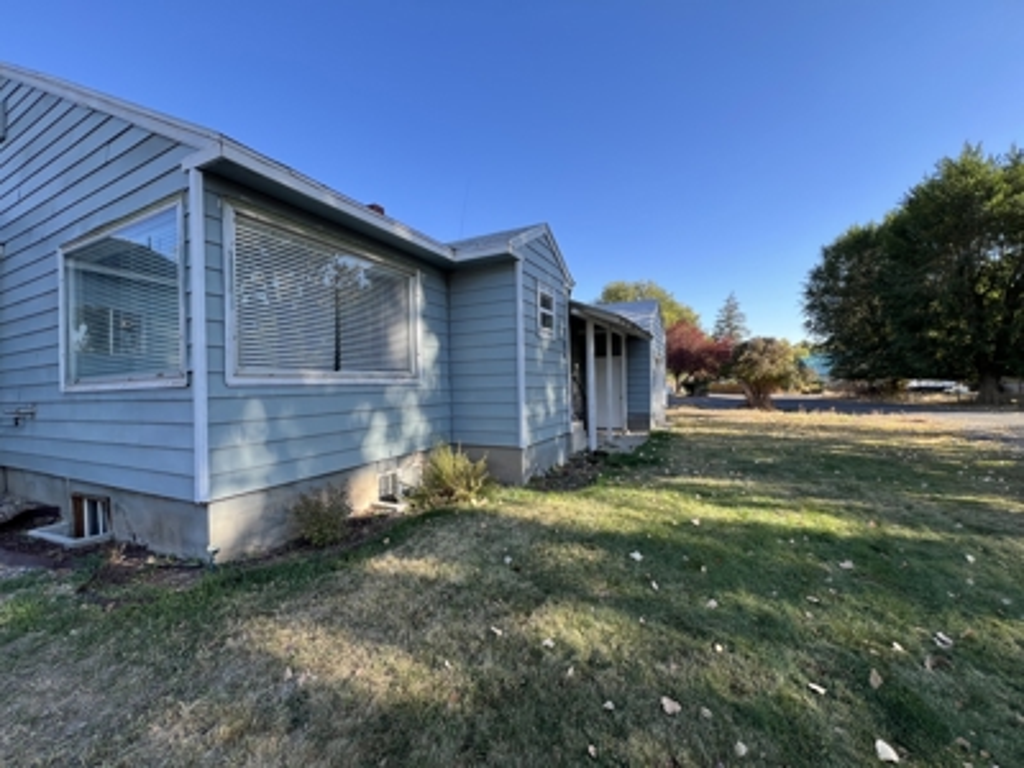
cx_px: 512
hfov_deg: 106.2
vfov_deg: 89.9
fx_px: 385
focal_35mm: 13
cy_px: 384
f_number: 1.8
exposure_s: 1/389
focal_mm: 1.57
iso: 32
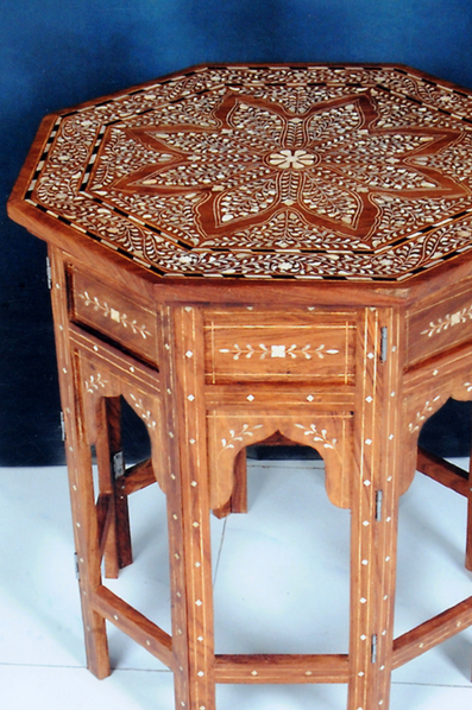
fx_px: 2978
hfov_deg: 9.1
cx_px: 290
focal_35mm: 151
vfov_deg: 13.6
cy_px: 365
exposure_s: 1/100
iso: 200
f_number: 14
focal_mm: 80
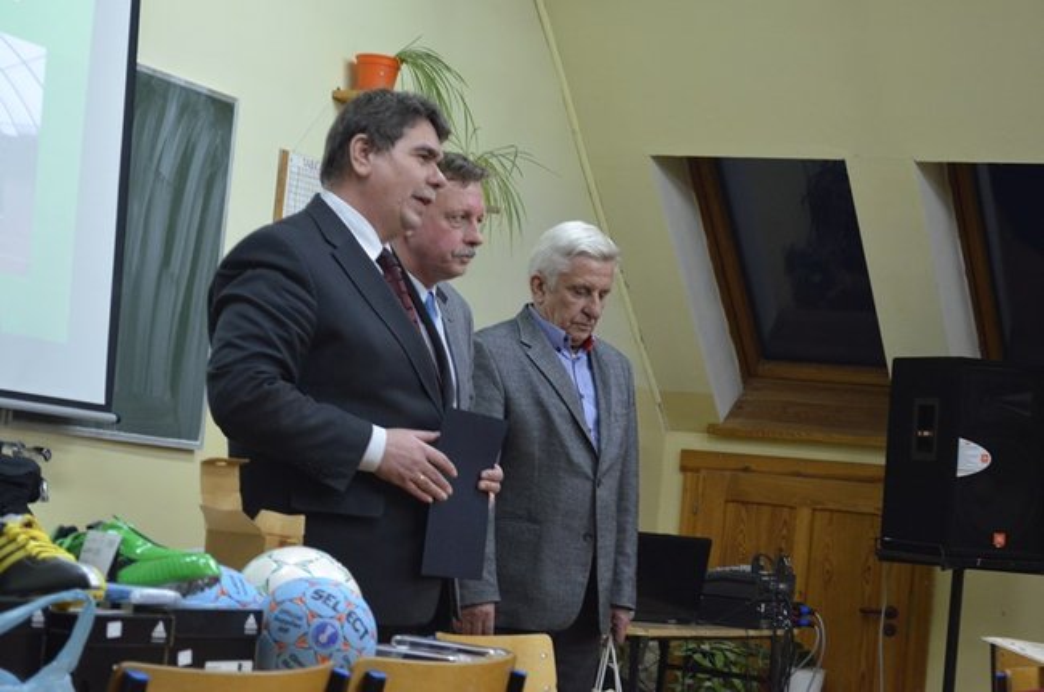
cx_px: 522
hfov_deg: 24.7
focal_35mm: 82
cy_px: 346
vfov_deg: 16.5
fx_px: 2388
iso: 1600
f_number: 5.6
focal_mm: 55
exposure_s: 1/30
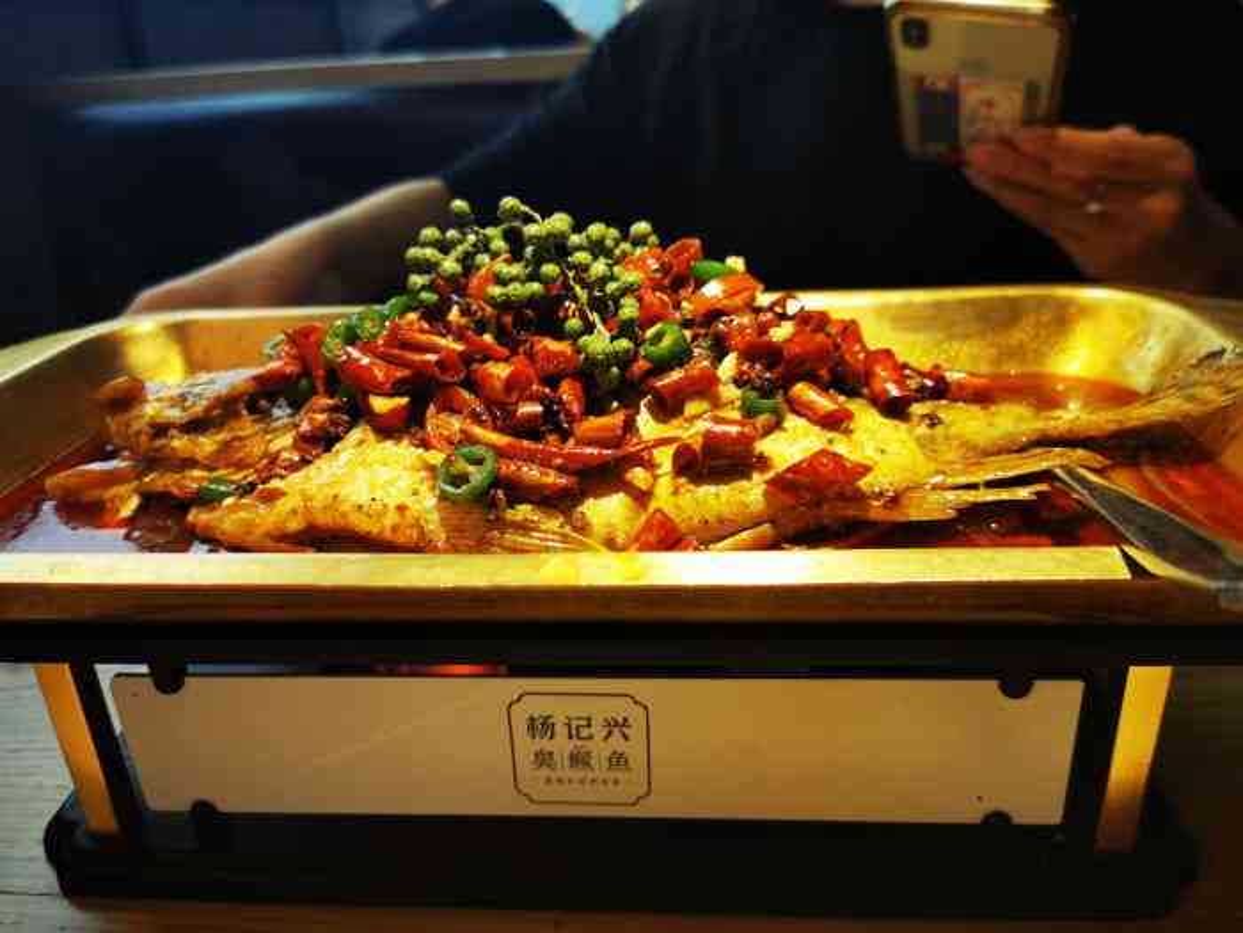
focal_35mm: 27
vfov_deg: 51.4
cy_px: 466
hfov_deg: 65.3
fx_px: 970
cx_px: 622
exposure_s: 1/100
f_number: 1.6
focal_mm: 5.56
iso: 64
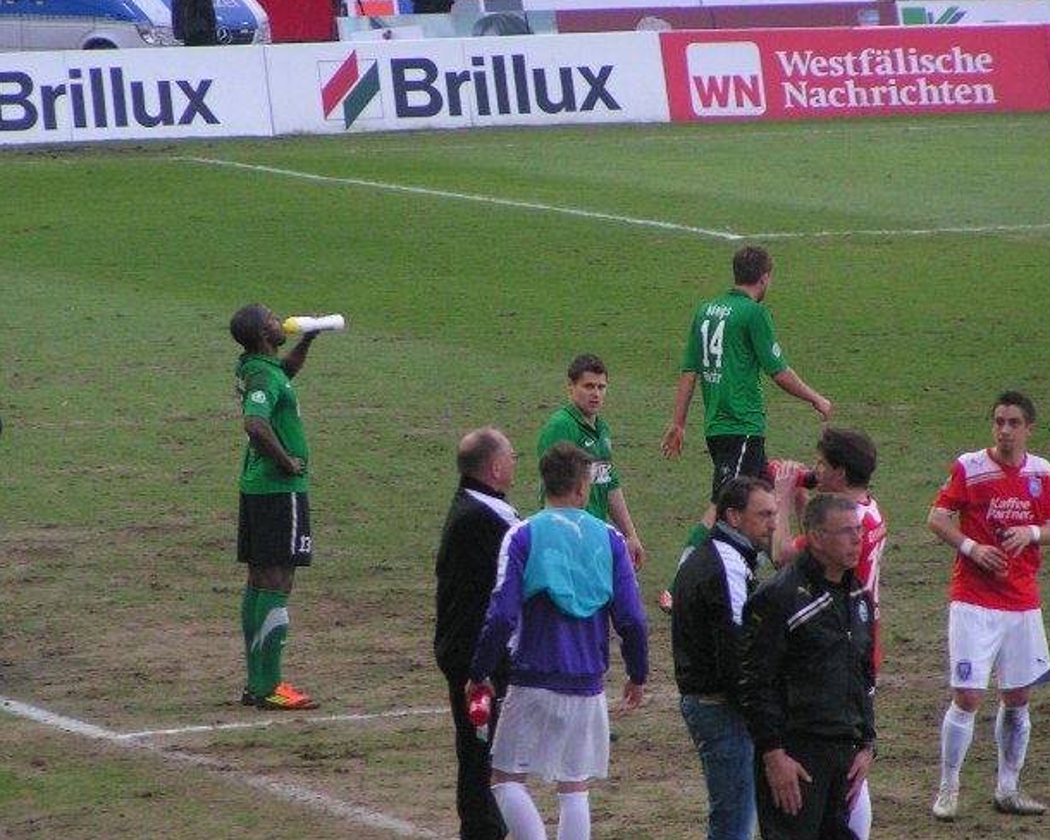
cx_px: 439
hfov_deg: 5.3
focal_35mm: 362
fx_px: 11249
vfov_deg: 4.3
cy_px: 468
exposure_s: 1/200
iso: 200
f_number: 3.5
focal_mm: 43.3
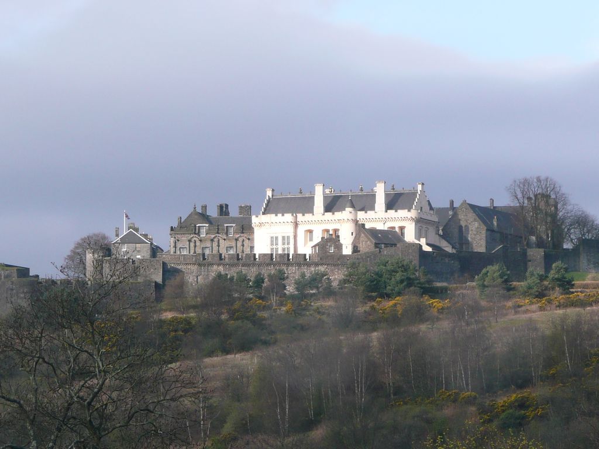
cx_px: 300
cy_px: 224
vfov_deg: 5.9
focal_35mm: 254
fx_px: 4395
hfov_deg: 7.8
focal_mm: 27.9
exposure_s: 1/200
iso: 100
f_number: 4.8
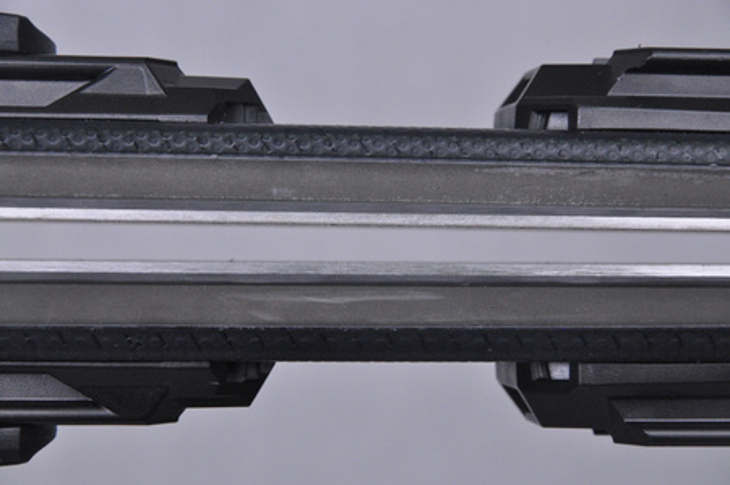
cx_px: 365
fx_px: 3190
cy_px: 242
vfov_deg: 8.7
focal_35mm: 158
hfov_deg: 13.1
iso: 3200
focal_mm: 105
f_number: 9.5
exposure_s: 1/125
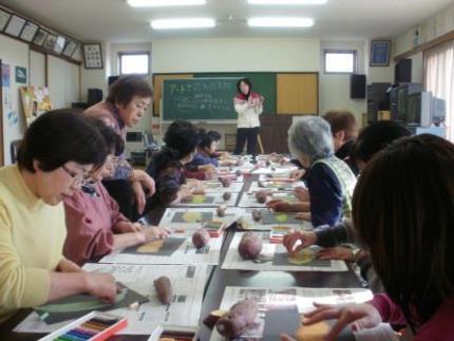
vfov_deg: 39.7
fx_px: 472
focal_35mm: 36
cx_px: 227
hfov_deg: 51.3
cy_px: 170
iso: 100
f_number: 3.5
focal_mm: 6.3
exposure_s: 1/30
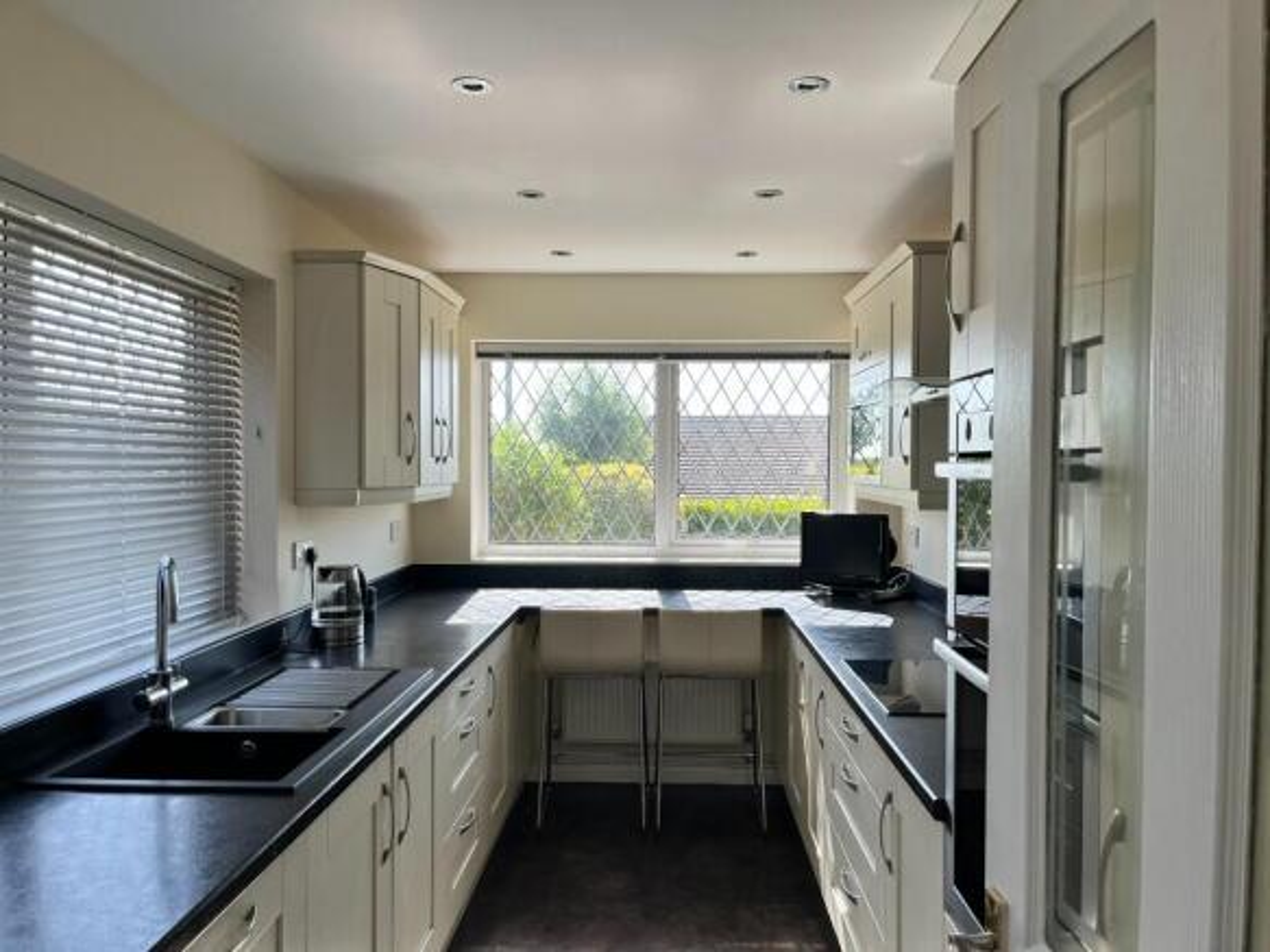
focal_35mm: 26
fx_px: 954
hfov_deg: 67.3
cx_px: 635
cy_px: 476
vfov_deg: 53.0
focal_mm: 5.1
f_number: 1.6
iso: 50
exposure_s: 1/483
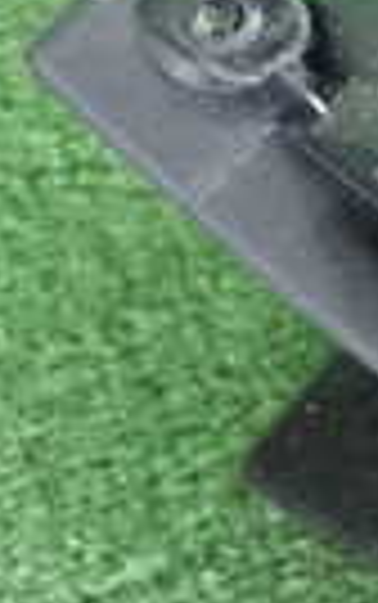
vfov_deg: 10.0
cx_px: 1116
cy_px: 117
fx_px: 3438
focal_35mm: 209
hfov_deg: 5.9
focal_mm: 7.84
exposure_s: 1/125
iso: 1600
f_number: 2.9
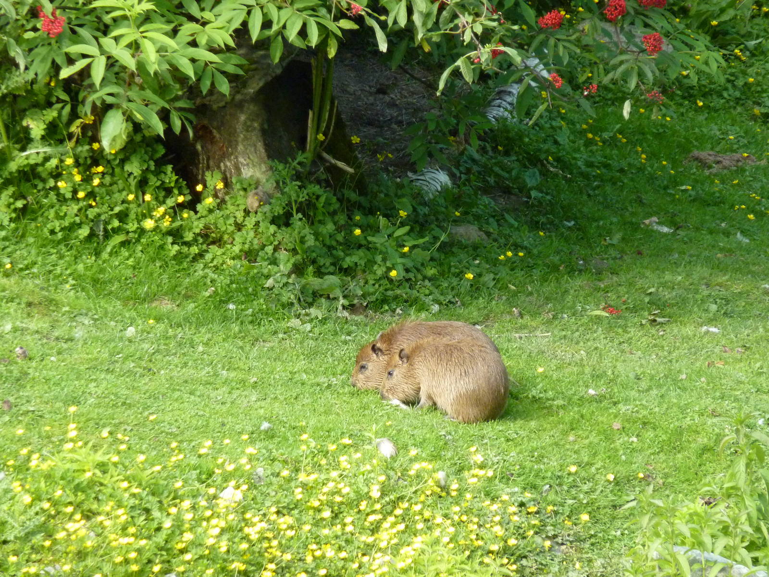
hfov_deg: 6.6
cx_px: 384
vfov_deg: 5.0
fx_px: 6665
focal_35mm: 300
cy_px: 288
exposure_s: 1/160
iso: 400
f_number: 4.9
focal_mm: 49.2
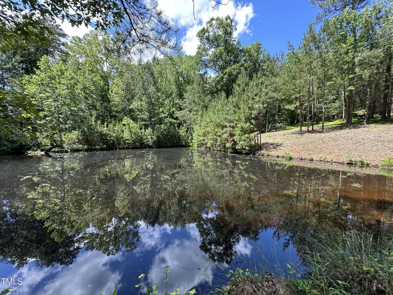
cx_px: 196
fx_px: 159
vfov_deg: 85.7
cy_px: 148
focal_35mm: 14
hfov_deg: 102.1
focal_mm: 2.22
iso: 40
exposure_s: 1/274
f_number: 2.2
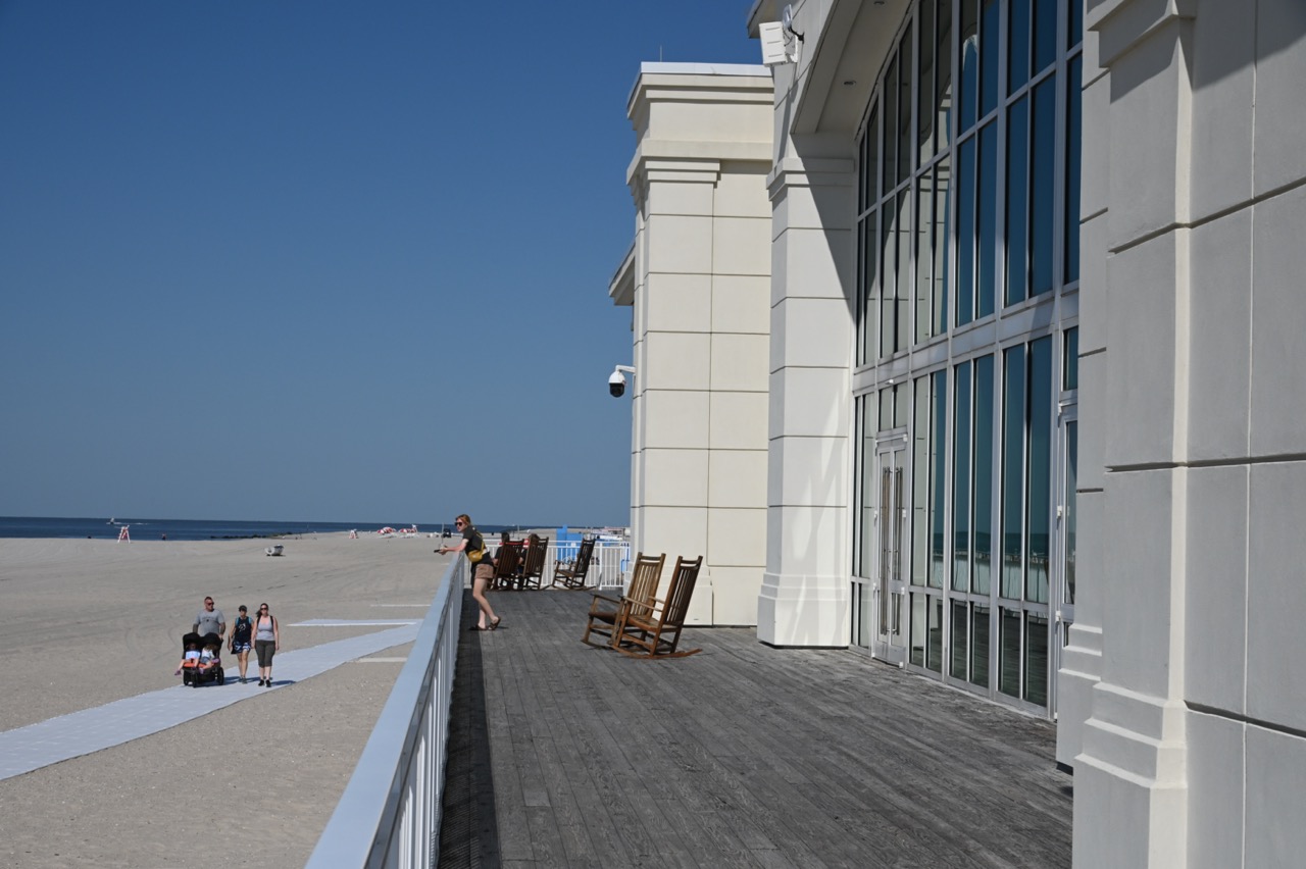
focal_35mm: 65
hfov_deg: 31.0
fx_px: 2357
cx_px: 653
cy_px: 434
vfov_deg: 20.9
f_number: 11
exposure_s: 1/2500
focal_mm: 65
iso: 800
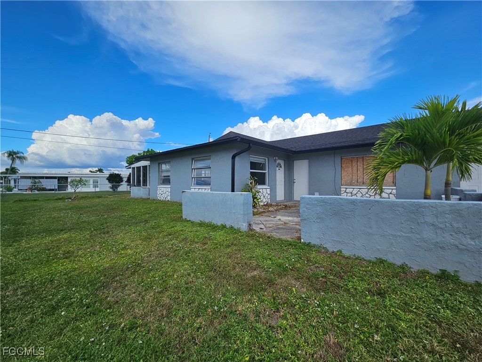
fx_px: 181
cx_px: 241
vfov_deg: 89.9
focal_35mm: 13
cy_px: 181
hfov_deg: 106.2
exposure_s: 1/2145
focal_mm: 2.2
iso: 50
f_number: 2.2
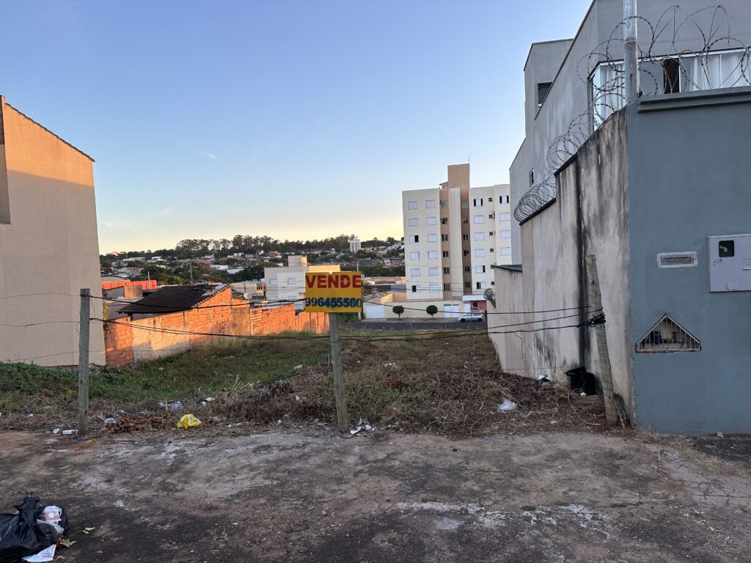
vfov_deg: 56.8
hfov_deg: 71.6
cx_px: 376
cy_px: 282
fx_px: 521
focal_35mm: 24
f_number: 1.78
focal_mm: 6.86
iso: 80
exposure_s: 1/590
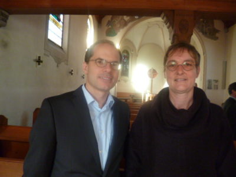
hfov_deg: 71.6
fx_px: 164
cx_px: 118
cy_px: 88
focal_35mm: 24
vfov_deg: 56.8
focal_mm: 4.3
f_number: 2.5
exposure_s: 1/60
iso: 400
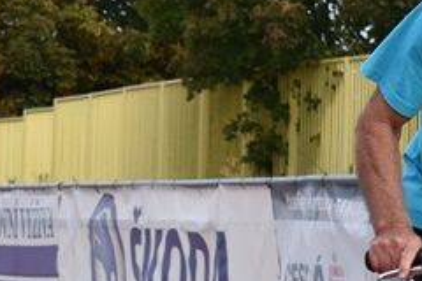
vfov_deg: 3.9
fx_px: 4127
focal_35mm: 352
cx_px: 515
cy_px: 312
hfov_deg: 5.8
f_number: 5.6
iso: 100
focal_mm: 55
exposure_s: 1/250
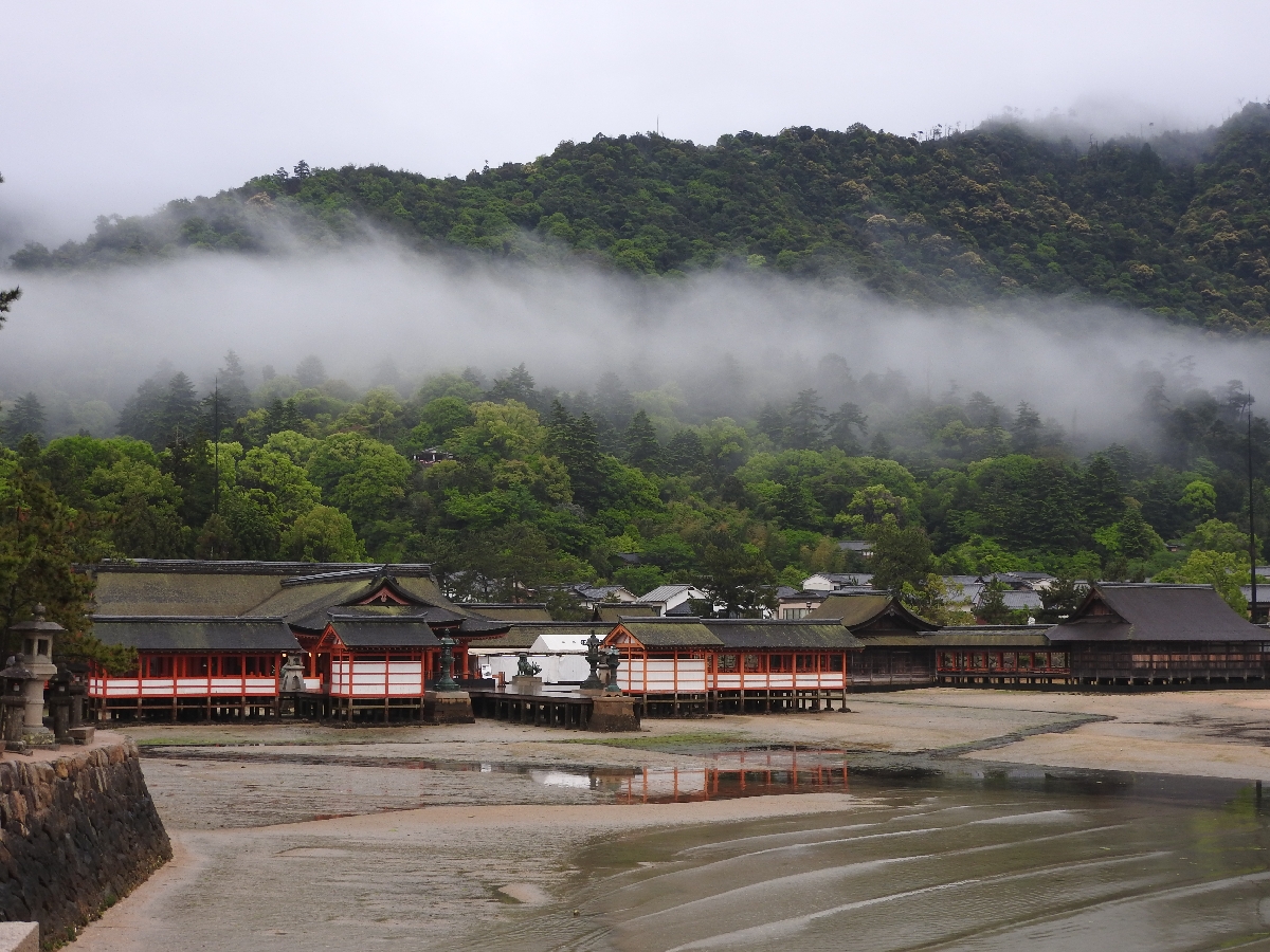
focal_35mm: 55
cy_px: 476
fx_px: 2018
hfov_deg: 34.9
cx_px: 635
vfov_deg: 26.6
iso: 100
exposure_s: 1/40
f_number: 4
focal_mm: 9.9
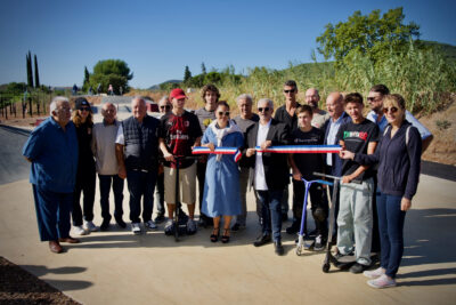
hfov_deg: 65.5
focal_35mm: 28
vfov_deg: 46.4
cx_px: 228
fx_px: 355
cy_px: 152
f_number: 4.5
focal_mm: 28
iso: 100
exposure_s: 1/640
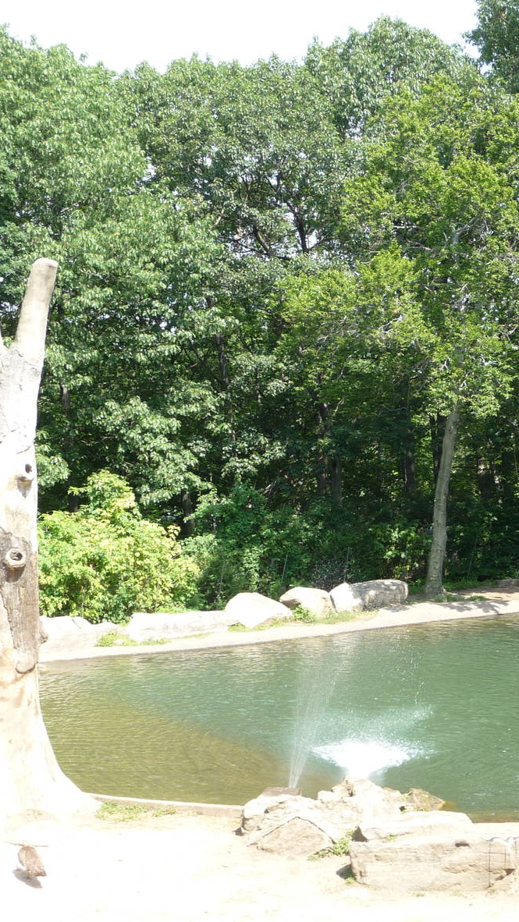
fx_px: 1443
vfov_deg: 35.4
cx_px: 395
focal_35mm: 59
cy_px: 466
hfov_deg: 20.2
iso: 100
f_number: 3.9
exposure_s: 1/160
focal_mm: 6.7
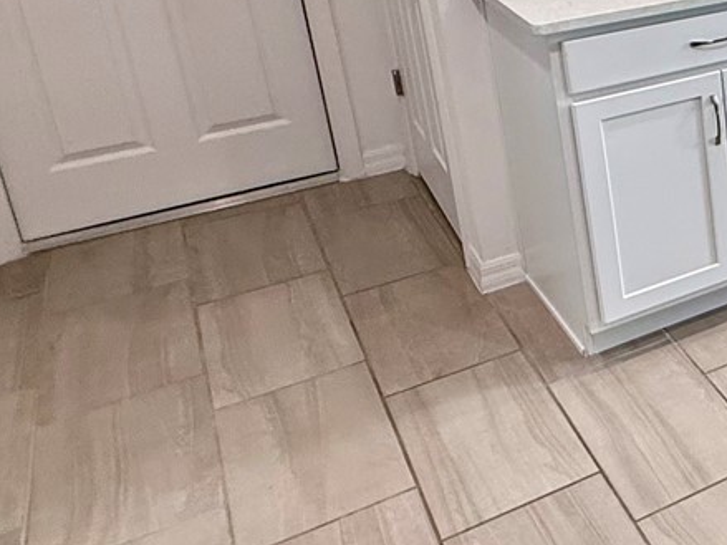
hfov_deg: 26.3
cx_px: 1113
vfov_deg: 27.1
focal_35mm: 51
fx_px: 1071
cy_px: 17
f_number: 2.2
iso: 160
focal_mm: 2.22
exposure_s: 1/120
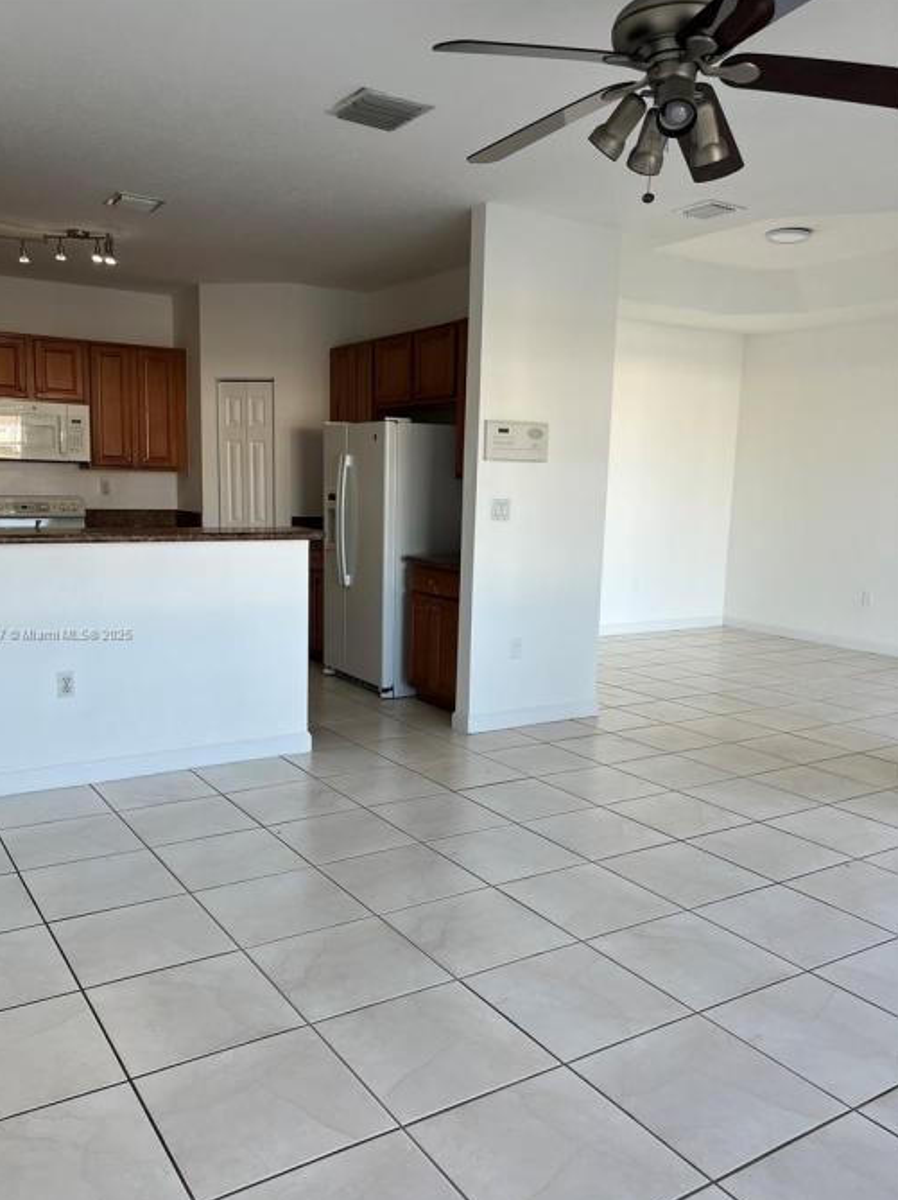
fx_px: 969
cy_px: 635
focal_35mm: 28
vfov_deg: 63.4
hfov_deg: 49.7
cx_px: 418
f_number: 1.5
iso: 32
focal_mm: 5.7
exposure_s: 1/150
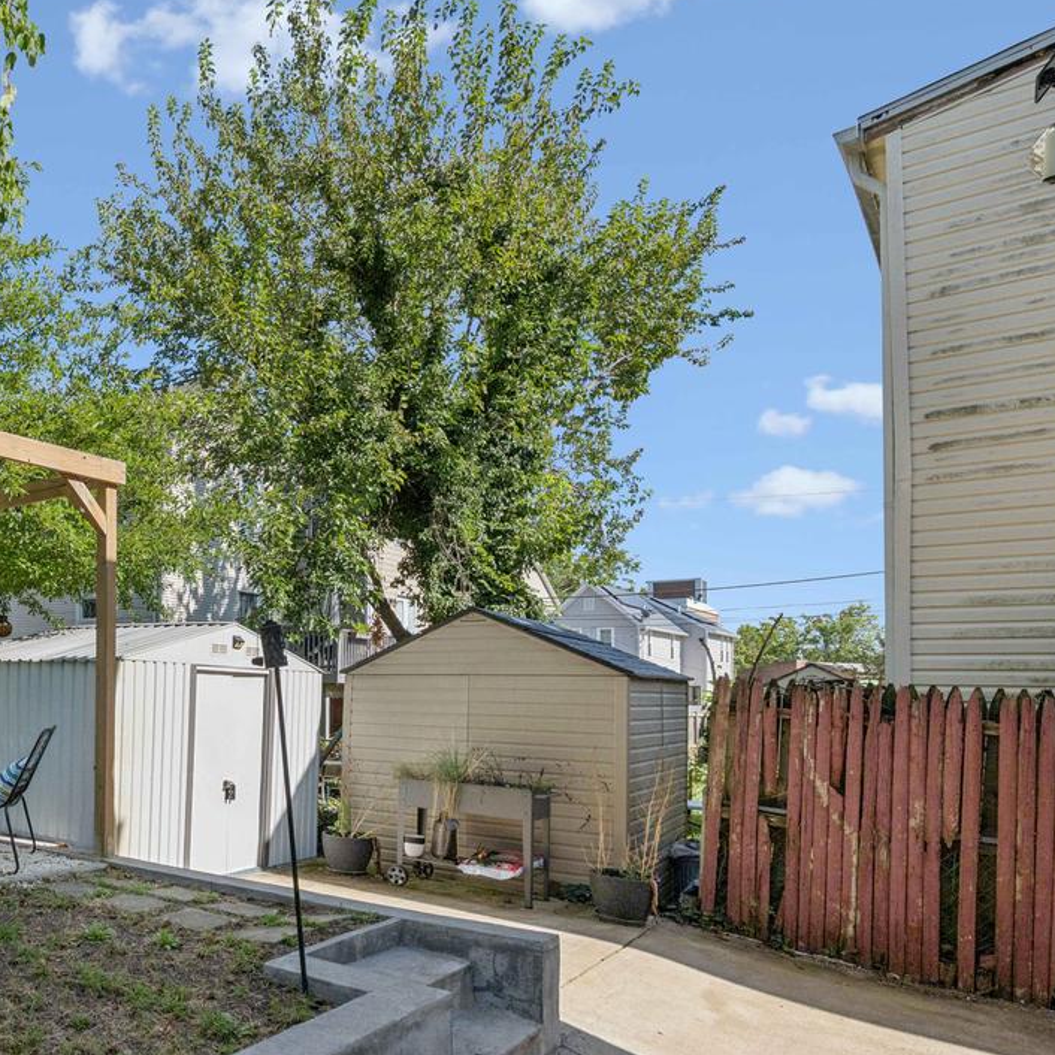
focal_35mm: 26
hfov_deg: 52.8
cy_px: 699
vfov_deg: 59.6
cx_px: 90
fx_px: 897
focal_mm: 15
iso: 400
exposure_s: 1/1600
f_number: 7.1
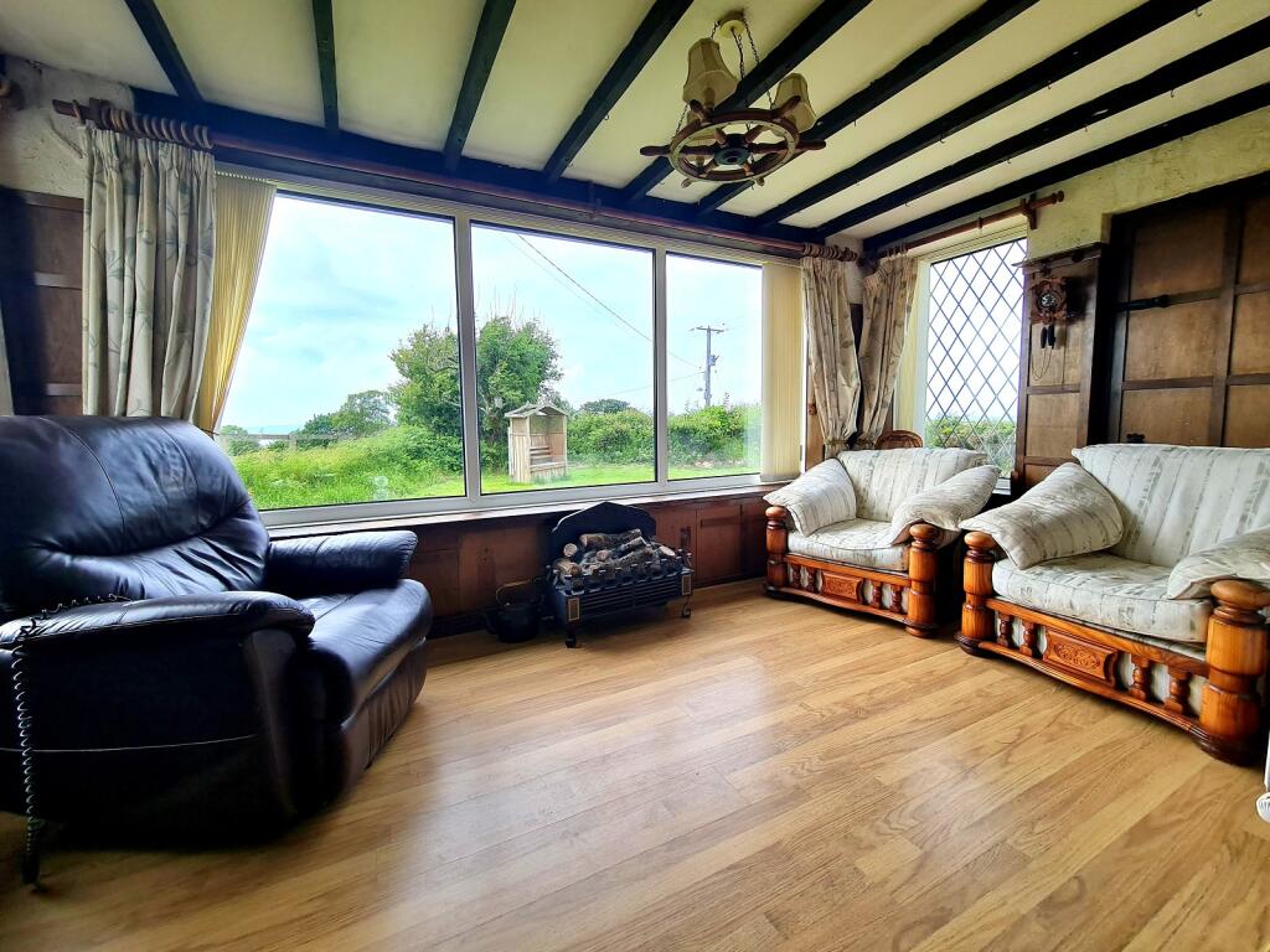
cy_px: 476
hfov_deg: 106.2
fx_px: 477
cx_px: 635
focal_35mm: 13
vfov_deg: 89.9
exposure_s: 1/476
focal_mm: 2.2
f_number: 2.2
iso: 64
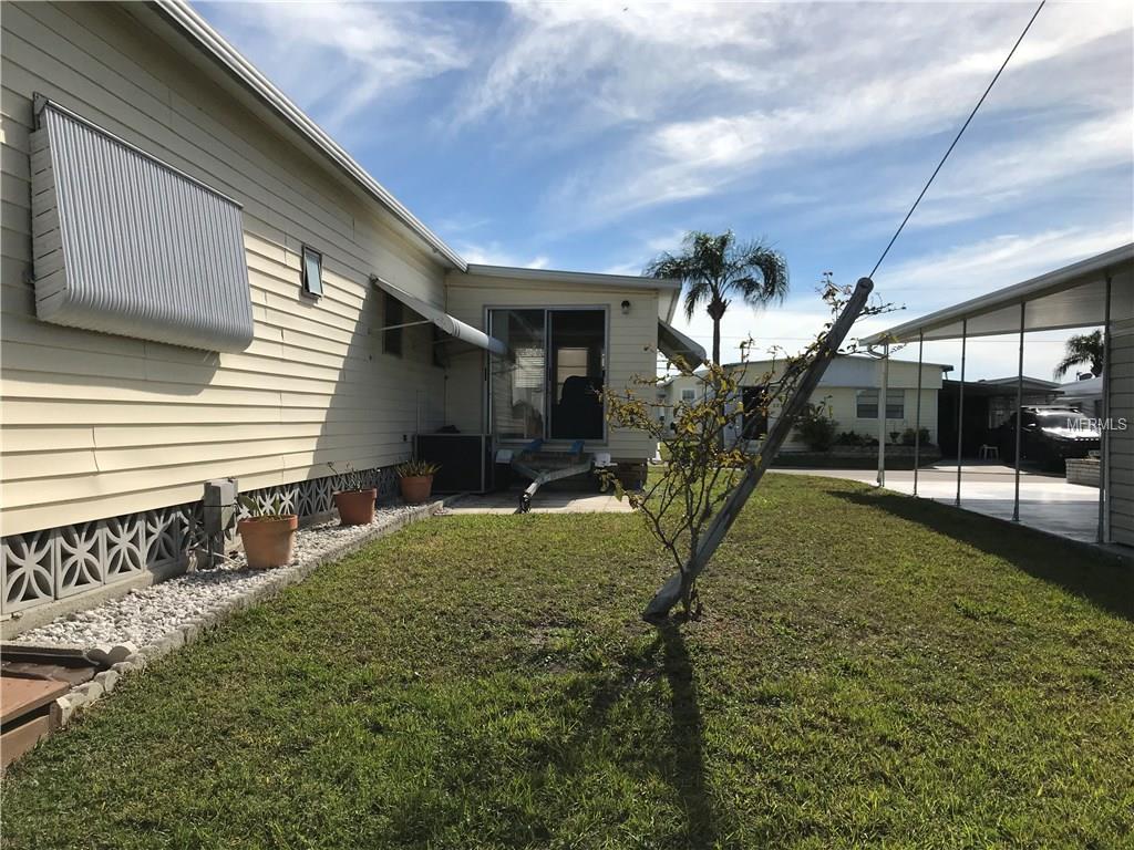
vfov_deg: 49.7
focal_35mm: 28
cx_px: 567
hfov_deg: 63.4
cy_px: 425
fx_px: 917
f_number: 1.8
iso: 20
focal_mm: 3.99
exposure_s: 1/4808
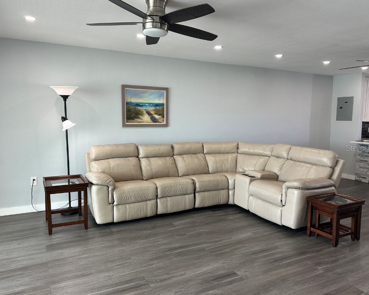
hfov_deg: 66.0
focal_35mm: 26
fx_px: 284
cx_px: 179
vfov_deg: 54.9
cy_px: 148
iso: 100
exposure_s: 1/120
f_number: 1.78
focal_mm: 6.86
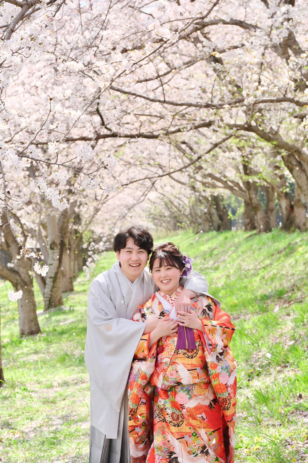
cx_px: 154
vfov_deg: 16.3
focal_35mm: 126
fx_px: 1617
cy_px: 232
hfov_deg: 10.9
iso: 800
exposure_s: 1/250
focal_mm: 83.8
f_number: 8
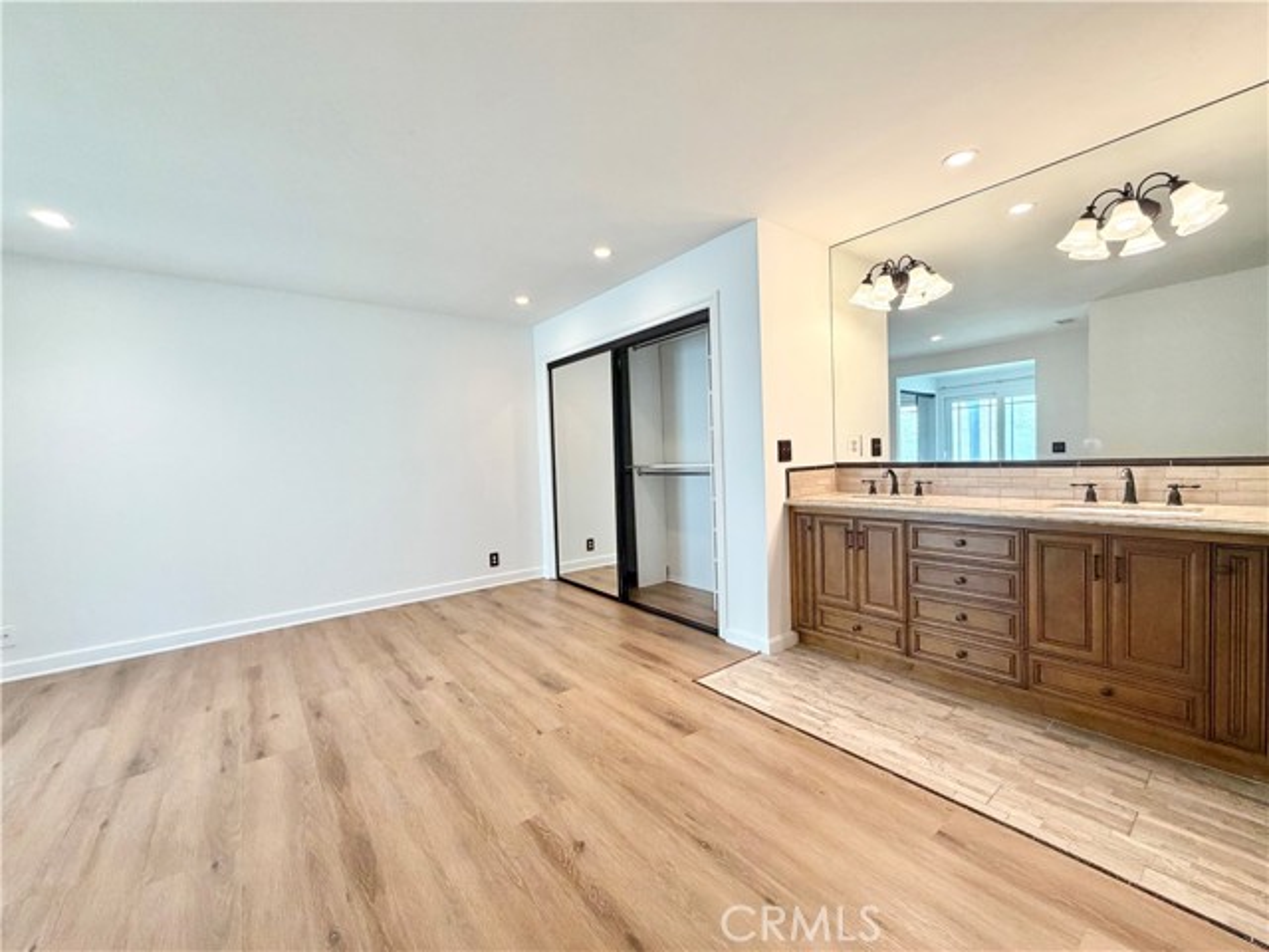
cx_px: 634
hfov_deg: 102.1
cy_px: 476
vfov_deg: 85.7
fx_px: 513
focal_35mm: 14
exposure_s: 1/120
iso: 200
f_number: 2.2
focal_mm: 2.22
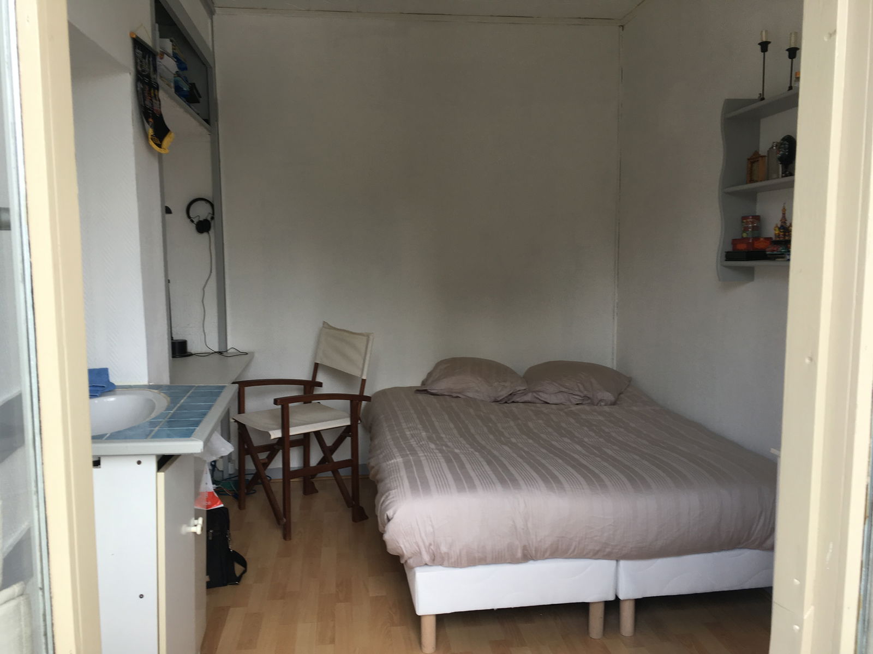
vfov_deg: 48.2
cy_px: 327
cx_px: 436
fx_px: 731
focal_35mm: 29
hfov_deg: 61.7
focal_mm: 4.15
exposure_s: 1/50
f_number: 2.2
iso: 25
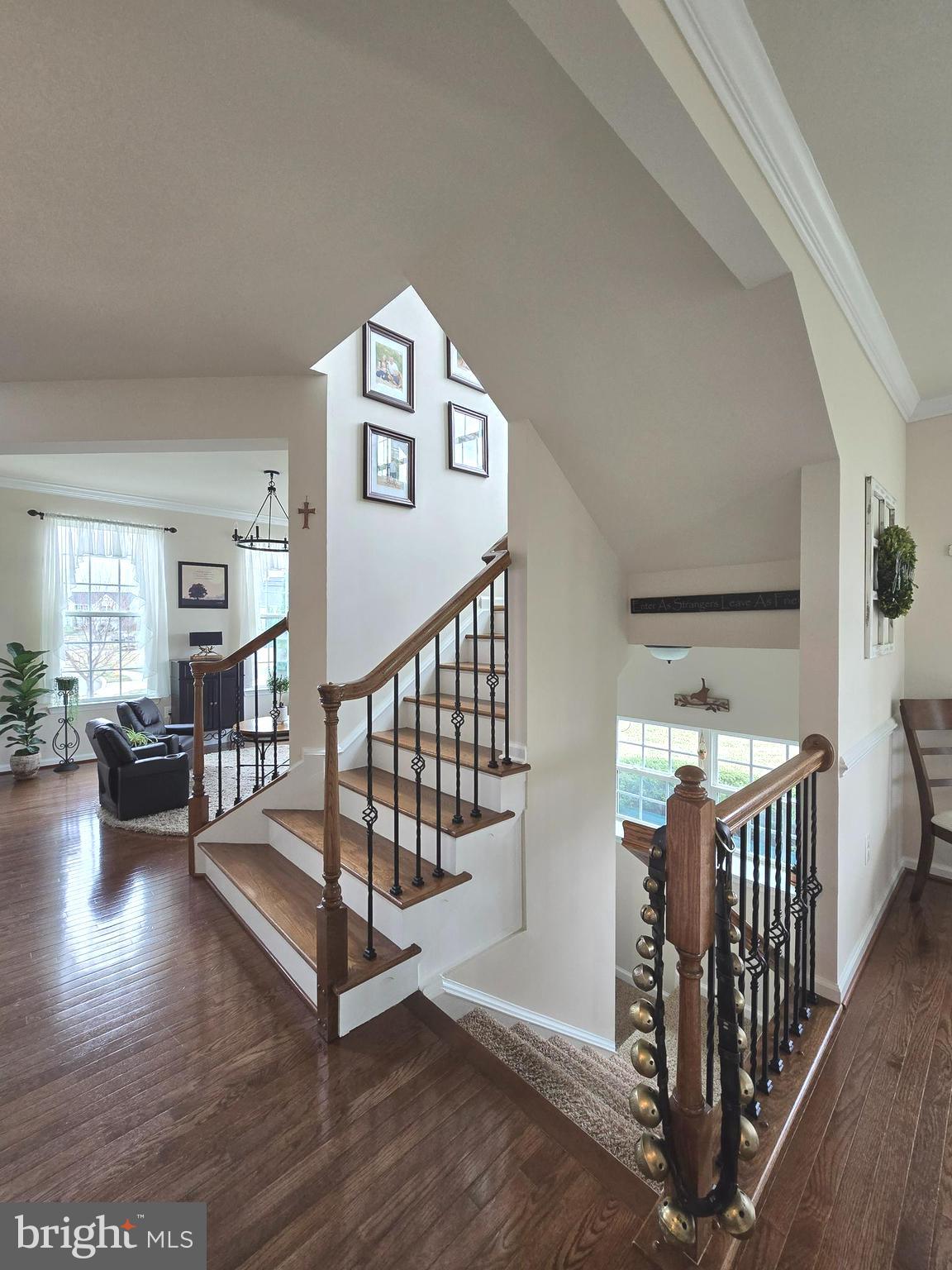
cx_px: 476
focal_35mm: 13
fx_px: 477
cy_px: 635
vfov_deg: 106.2
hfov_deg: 89.9
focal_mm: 2.2
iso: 125
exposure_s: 1/60
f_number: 2.2
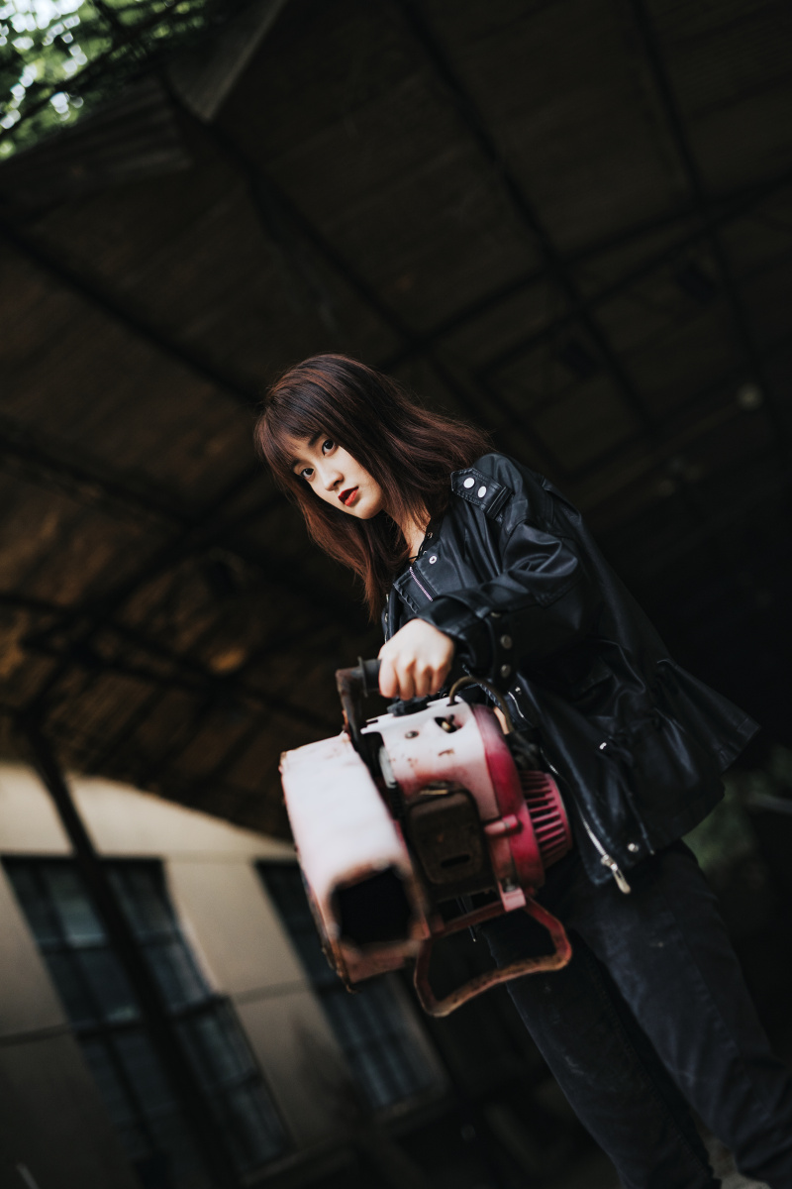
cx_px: 396
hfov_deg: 27.0
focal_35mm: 50
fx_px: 1650
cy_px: 594
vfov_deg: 39.6
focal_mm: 50
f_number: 1.6
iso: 400
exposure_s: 1/640
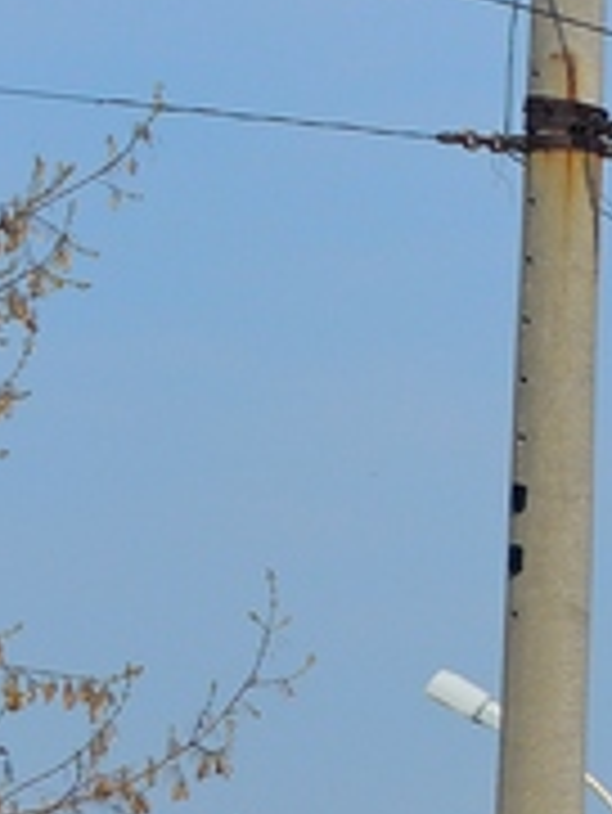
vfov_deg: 6.9
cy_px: 117
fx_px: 6757
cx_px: 2545
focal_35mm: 287
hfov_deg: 4.7
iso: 100
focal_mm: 30
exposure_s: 1/320
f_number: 9
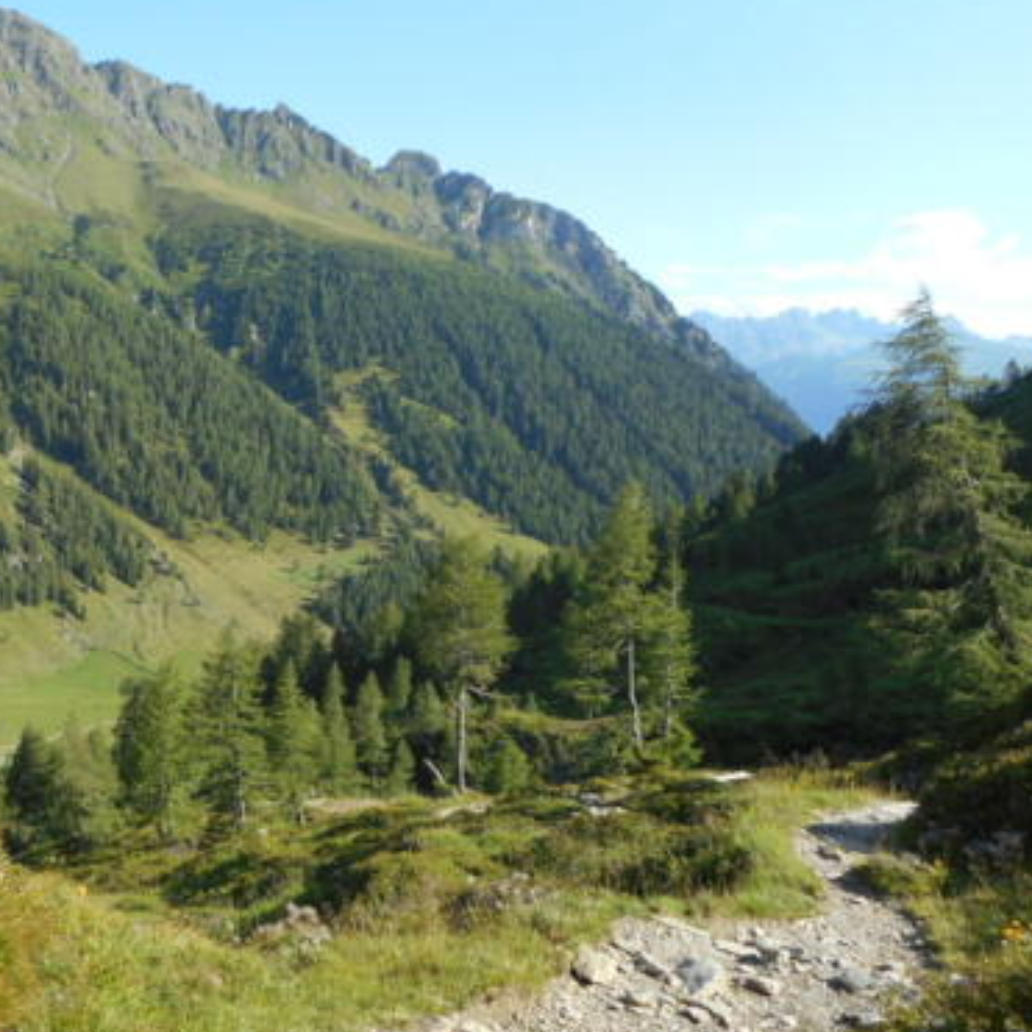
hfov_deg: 45.3
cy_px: 506
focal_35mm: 35
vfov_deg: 47.2
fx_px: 1181
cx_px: 238
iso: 80
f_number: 3.7
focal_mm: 4.5
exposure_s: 1/320
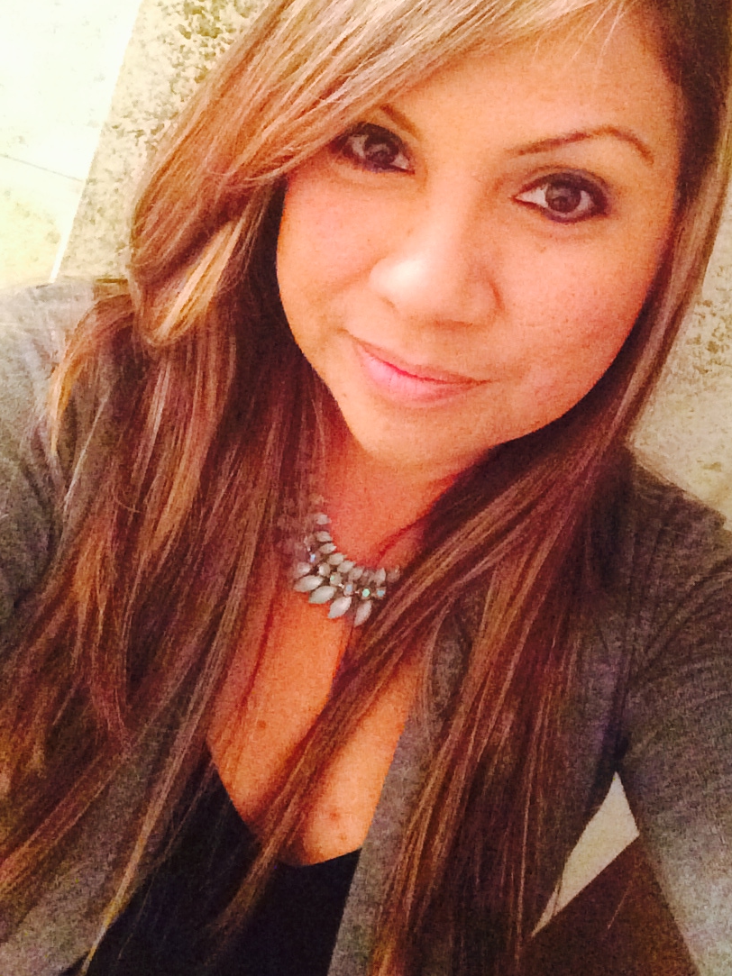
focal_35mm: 39
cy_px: 407
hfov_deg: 36.7
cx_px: 431
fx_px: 1100
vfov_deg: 47.7
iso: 1250
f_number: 2.4
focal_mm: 2.15
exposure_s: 1/15
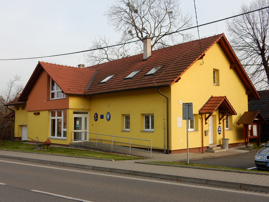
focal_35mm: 36
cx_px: 134
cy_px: 101
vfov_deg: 39.7
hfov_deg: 51.4
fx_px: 280
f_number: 4
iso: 125
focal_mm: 6.4
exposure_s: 1/250
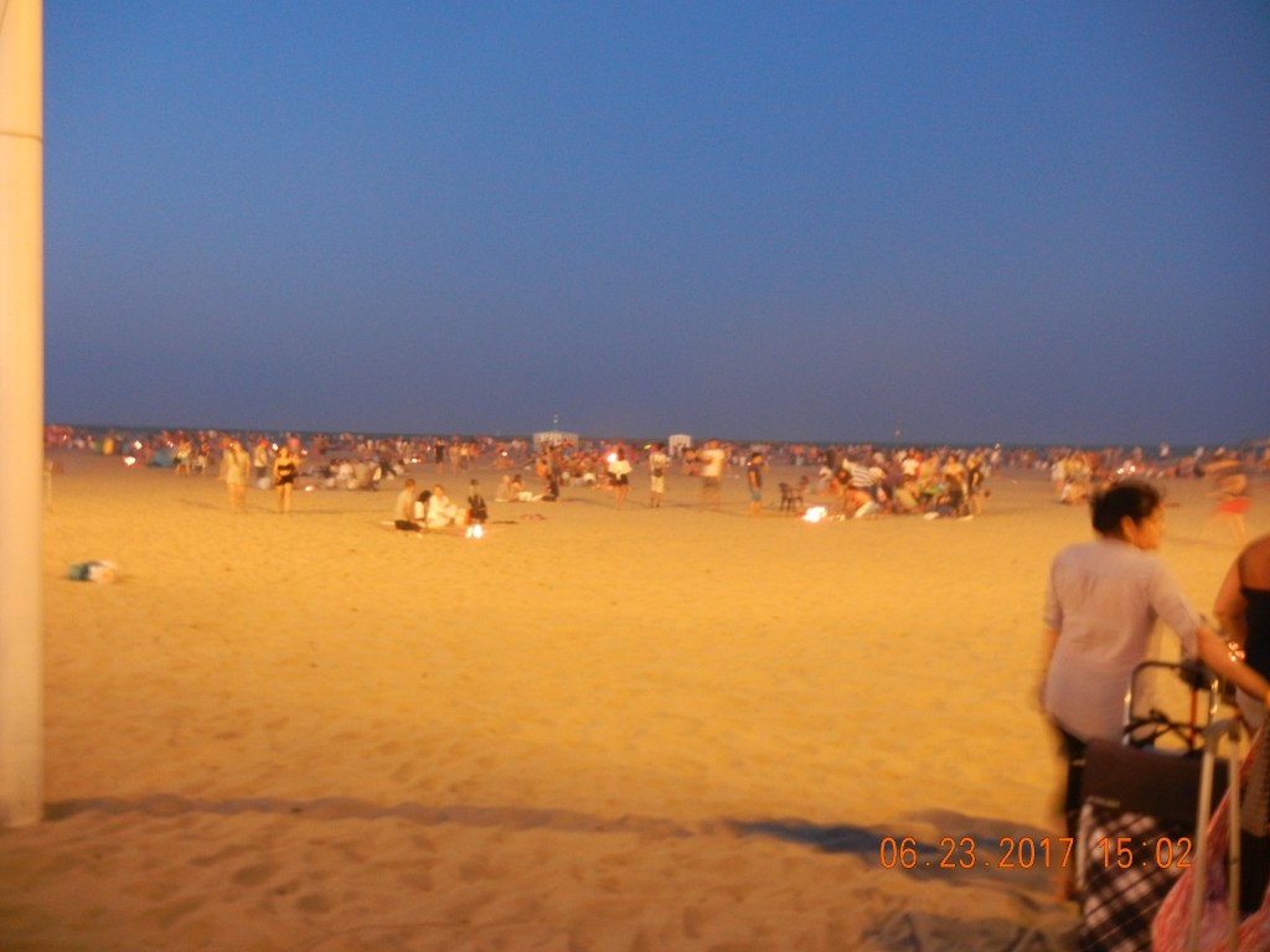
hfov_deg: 60.0
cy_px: 476
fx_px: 1101
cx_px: 635
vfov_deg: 46.8
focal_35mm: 30
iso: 400
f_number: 3.5
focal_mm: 5.4
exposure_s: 1/2.9
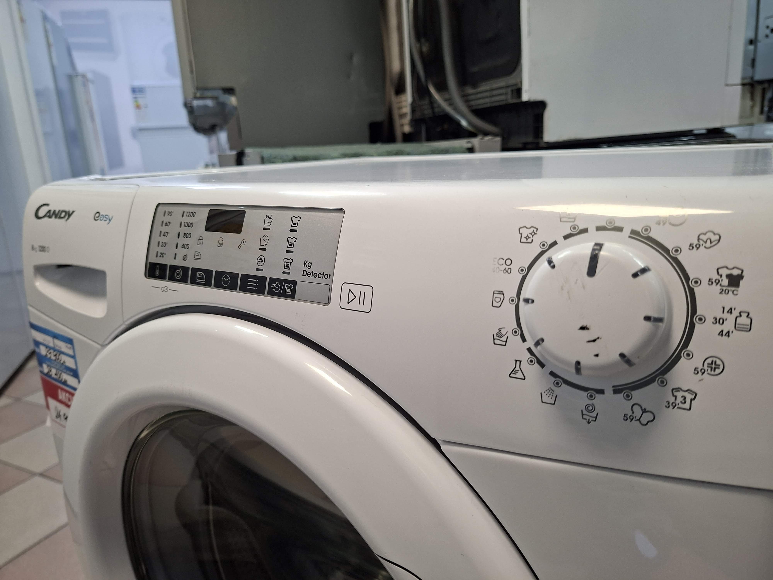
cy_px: 290
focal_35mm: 23
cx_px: 386
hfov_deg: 73.9
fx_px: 514
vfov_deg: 58.9
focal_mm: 5.54
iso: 250
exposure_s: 1/60
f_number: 1.8
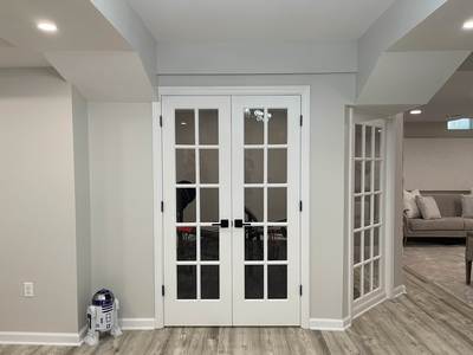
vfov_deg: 53.1
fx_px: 355
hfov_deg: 67.3
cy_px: 178
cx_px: 236
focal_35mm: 26
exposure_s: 1/60
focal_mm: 5.1
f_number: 1.6
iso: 80
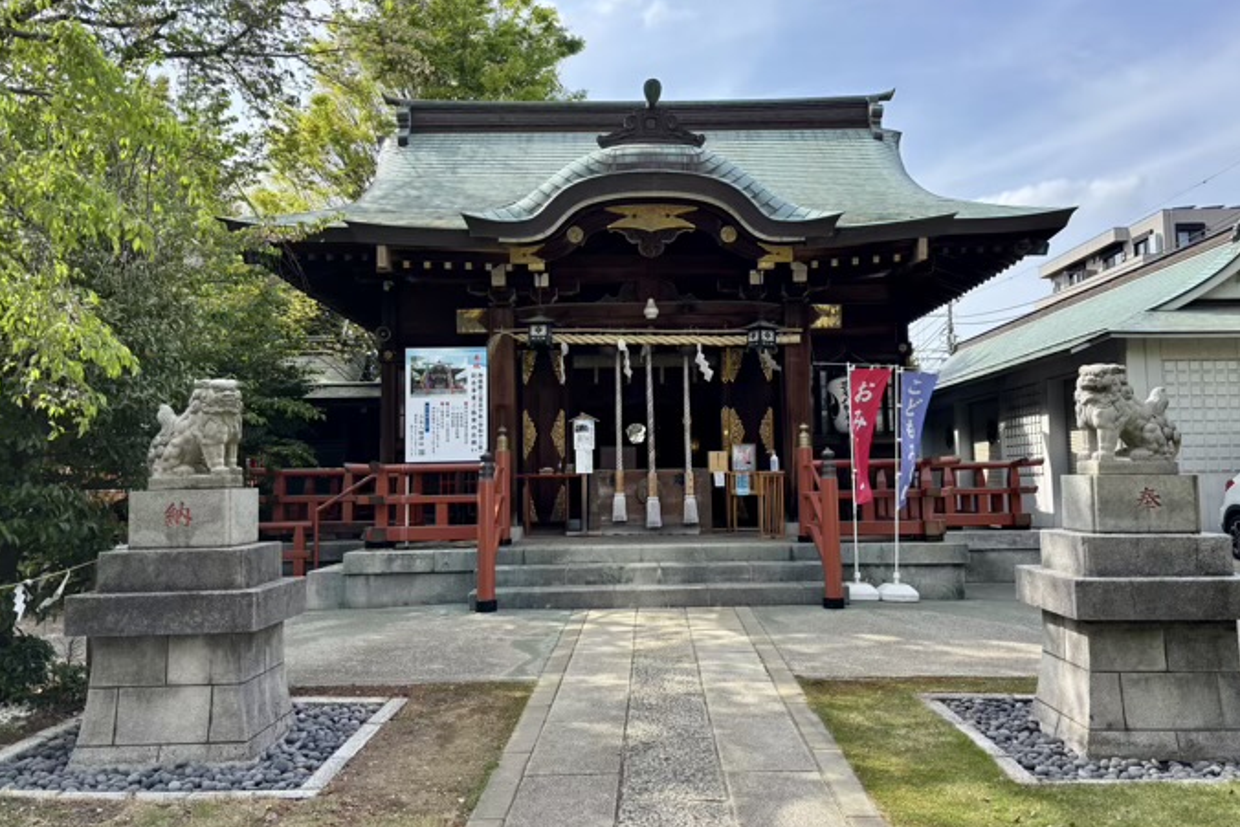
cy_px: 391
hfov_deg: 65.5
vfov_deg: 46.4
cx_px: 627
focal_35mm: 28
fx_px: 965
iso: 50
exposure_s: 1/1642
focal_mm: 5.96
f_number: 1.6
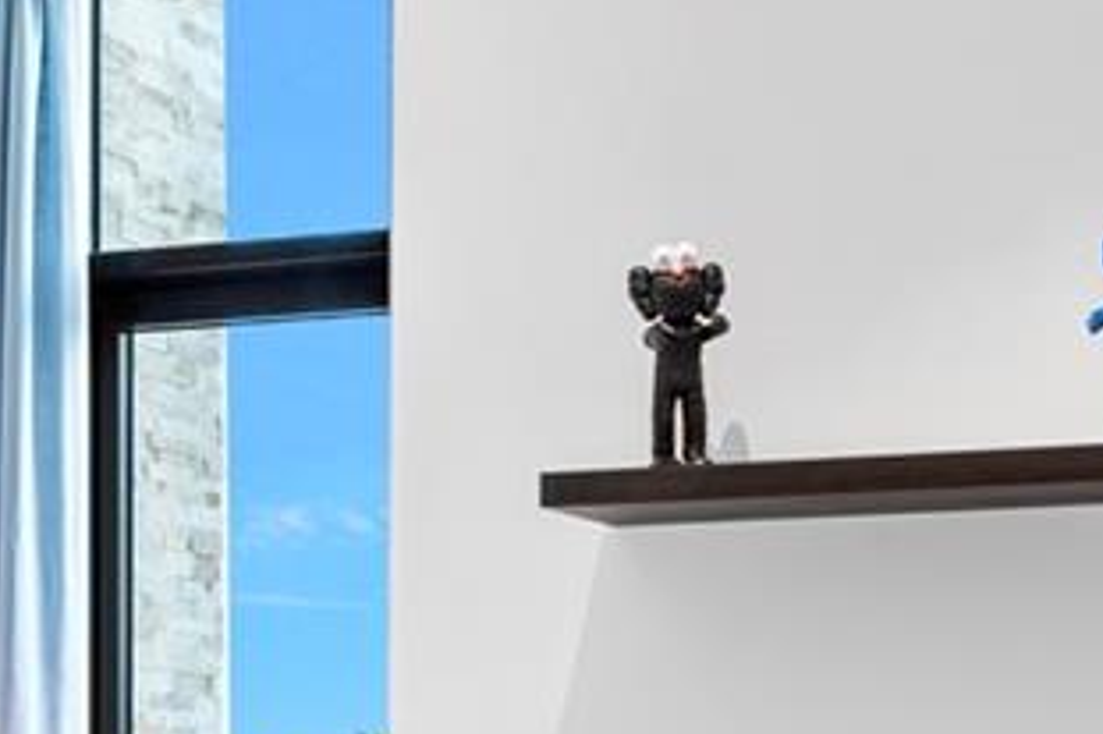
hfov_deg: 19.8
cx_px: 734
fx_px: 3154
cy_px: 910
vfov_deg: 12.9
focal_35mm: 103
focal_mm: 20
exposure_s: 1/10
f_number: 8
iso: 320
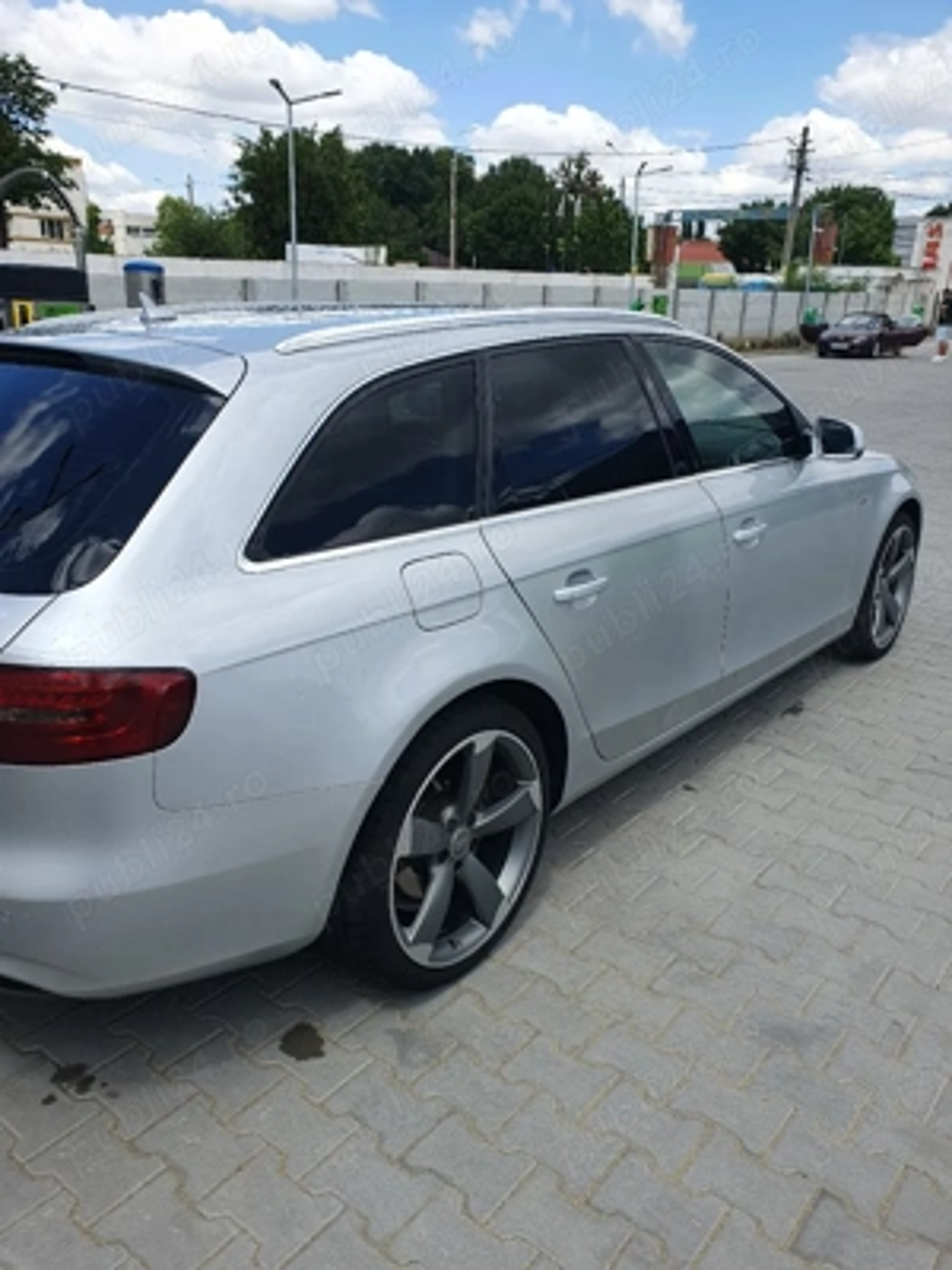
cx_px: 476
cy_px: 635
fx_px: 953
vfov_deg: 67.3
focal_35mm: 26
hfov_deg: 53.1
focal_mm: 4.32
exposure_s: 1/1250
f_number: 2.4
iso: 50
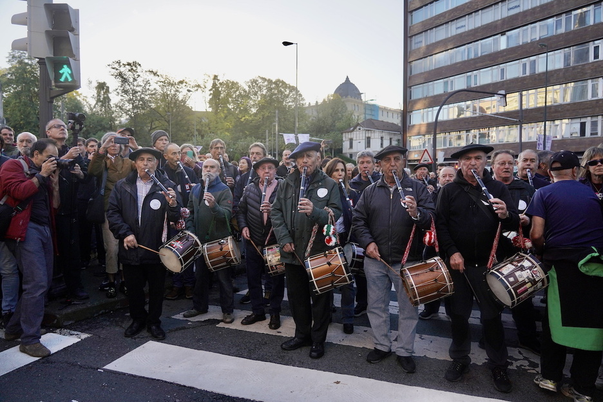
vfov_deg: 53.1
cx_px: 302
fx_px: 402
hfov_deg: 73.7
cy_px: 201
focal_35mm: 24
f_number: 4
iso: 500
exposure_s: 1/1000
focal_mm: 24
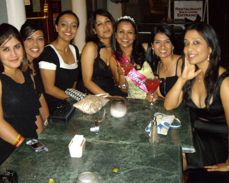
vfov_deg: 31.4
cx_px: 115
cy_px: 76
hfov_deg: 38.8
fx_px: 325
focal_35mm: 48
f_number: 2.7
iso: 400
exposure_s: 1/40
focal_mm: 6.2
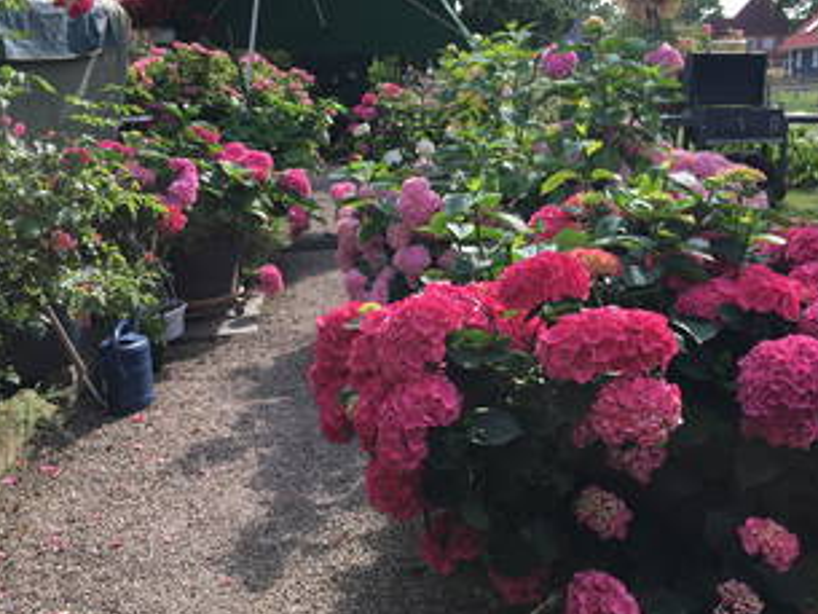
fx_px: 898
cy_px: 271
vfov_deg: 37.7
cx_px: 510
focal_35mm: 38
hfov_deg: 48.5
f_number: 2.2
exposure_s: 1/400
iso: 25
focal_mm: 4.15
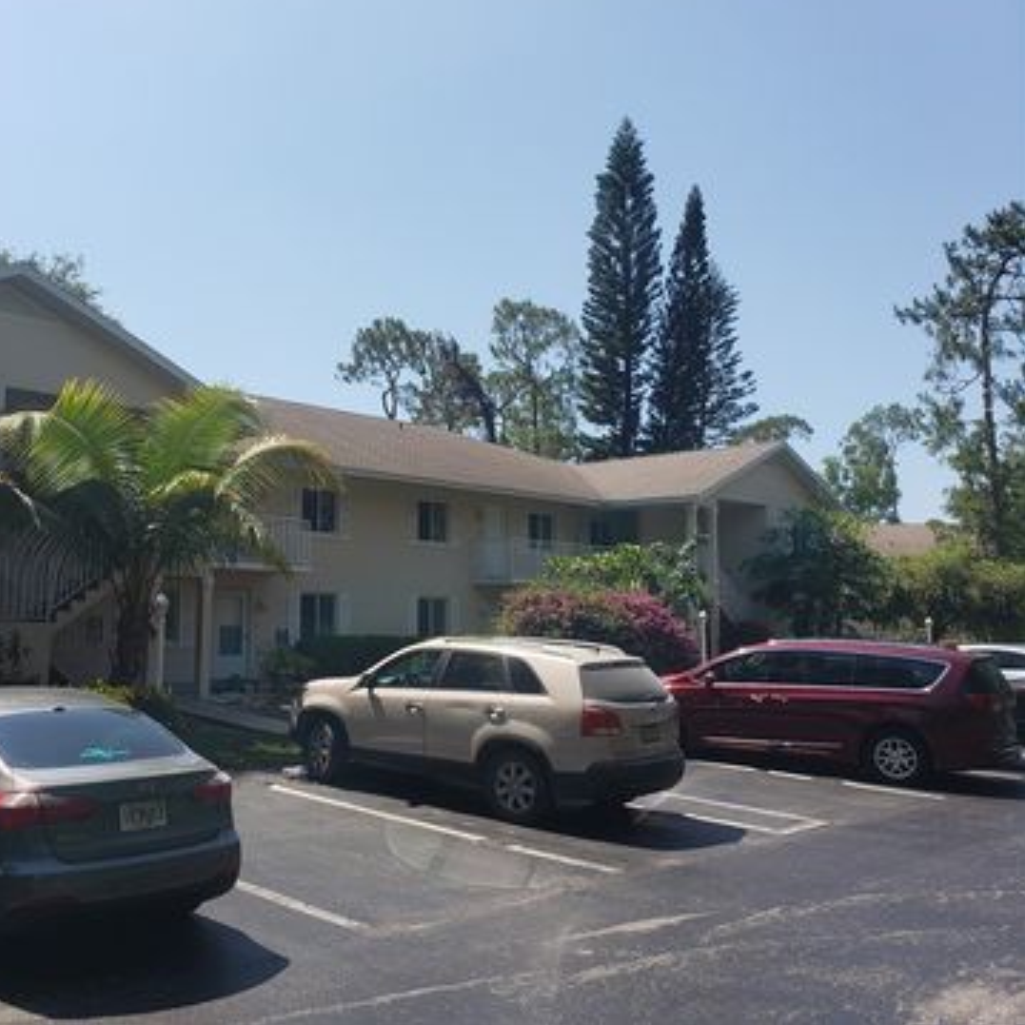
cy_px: 498
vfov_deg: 51.1
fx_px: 1072
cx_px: 314
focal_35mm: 32
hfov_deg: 49.9
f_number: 2.4
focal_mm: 4.3
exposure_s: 1/1412
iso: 50
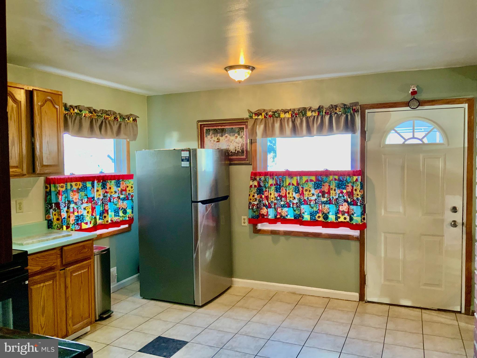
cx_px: 238
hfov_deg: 61.7
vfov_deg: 48.2
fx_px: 400
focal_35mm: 29
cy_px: 179
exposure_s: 1/60
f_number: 1.8
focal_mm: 3
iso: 200
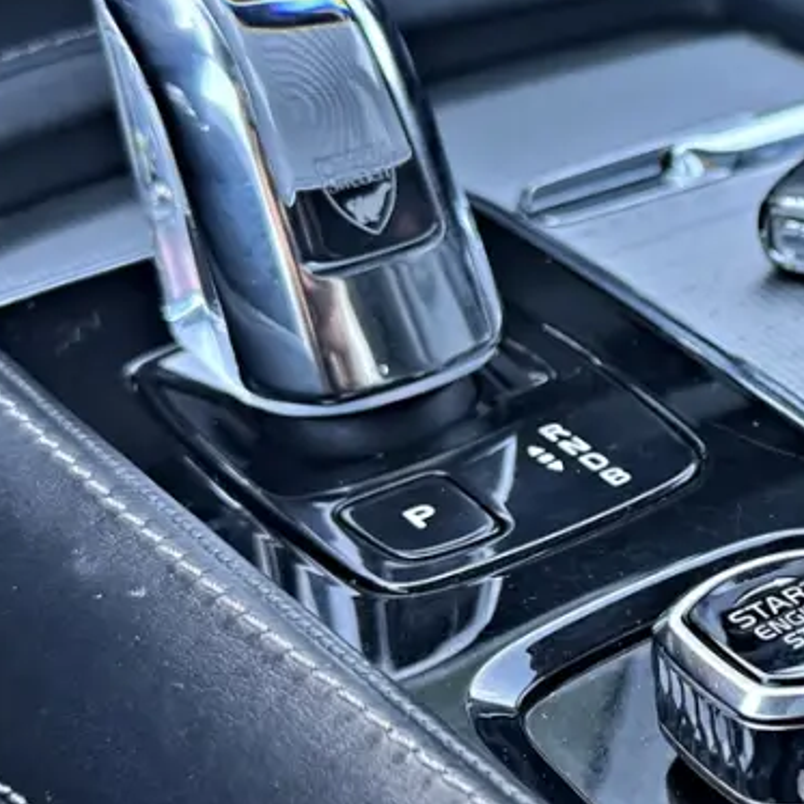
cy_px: 479
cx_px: 951
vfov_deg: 21.1
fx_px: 2155
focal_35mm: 82
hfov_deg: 19.9
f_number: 1.78
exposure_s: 1/121
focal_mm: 6.76
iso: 160
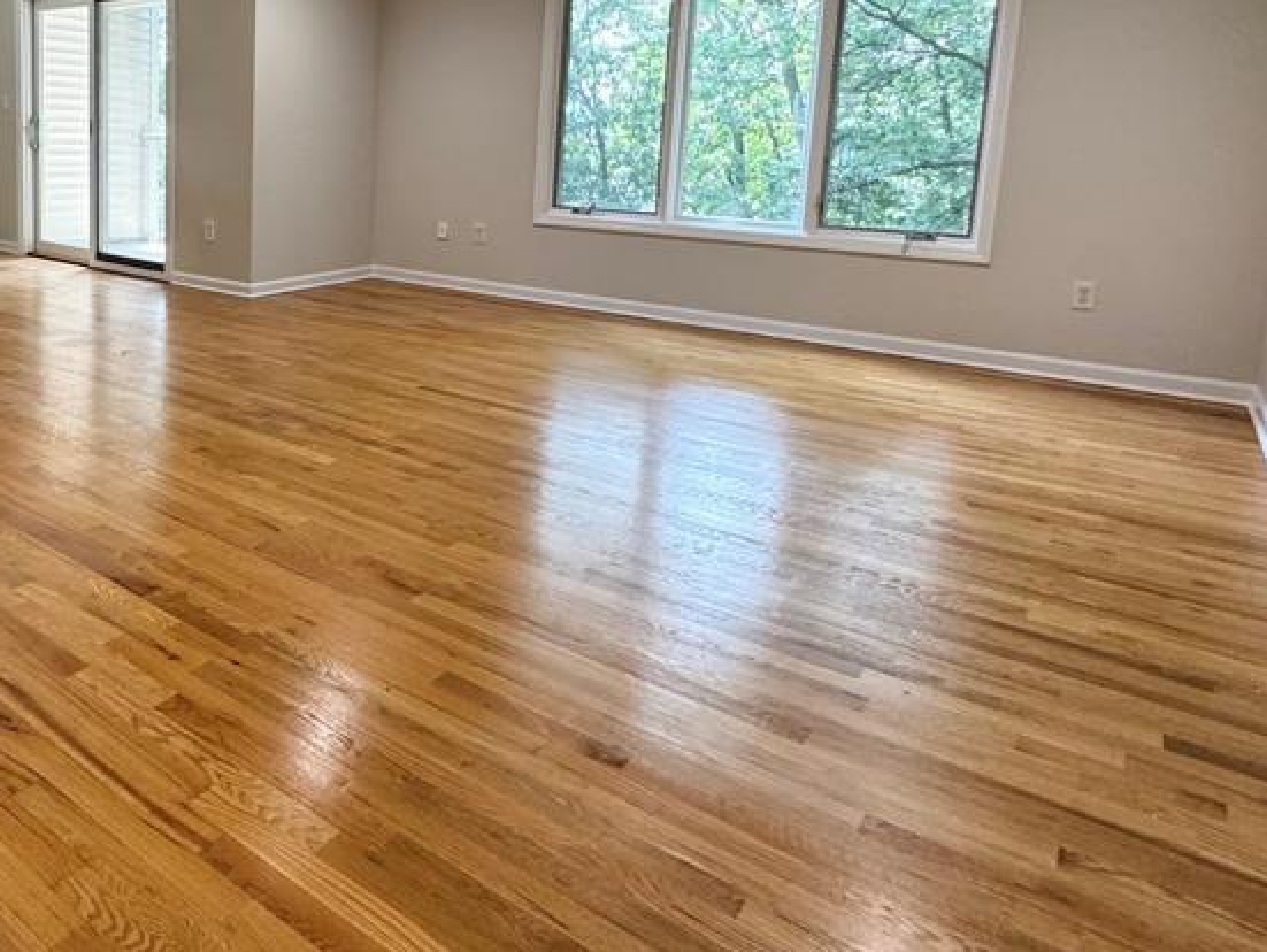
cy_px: 255
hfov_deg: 63.2
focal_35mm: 26
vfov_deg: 51.2
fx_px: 952
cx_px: 313
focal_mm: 2.22
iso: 200
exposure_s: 1/120
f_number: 2.2
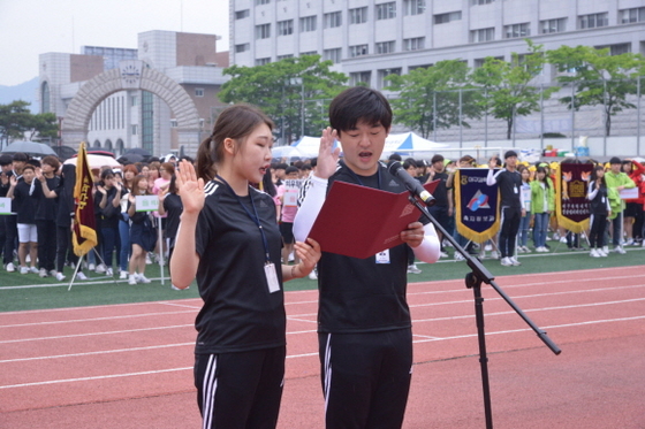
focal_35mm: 65
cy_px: 214
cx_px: 322
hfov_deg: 31.0
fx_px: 1164
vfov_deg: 20.9
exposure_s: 1/250
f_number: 10
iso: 2000
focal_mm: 65
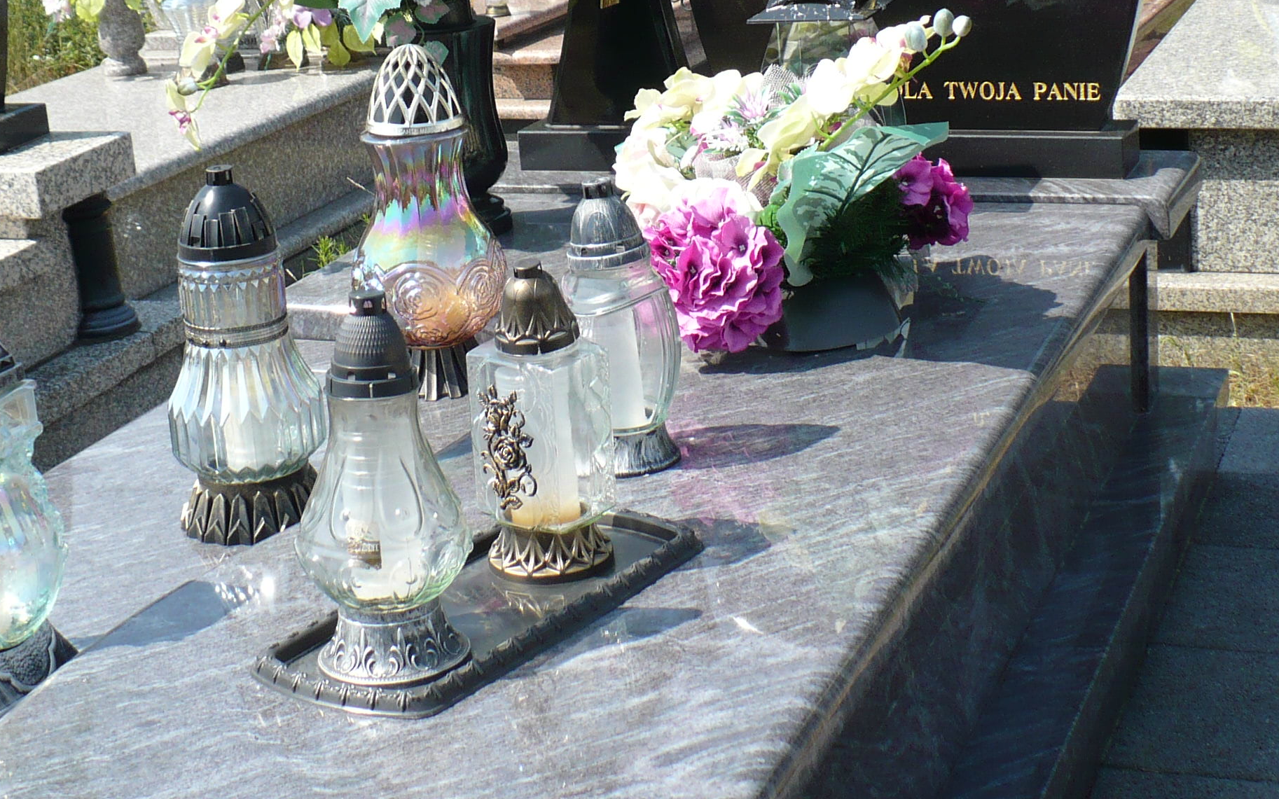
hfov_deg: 31.0
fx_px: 2300
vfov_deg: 19.7
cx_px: 718
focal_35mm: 66
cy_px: 312
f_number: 2.8
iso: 100
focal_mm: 6.1
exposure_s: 1/800
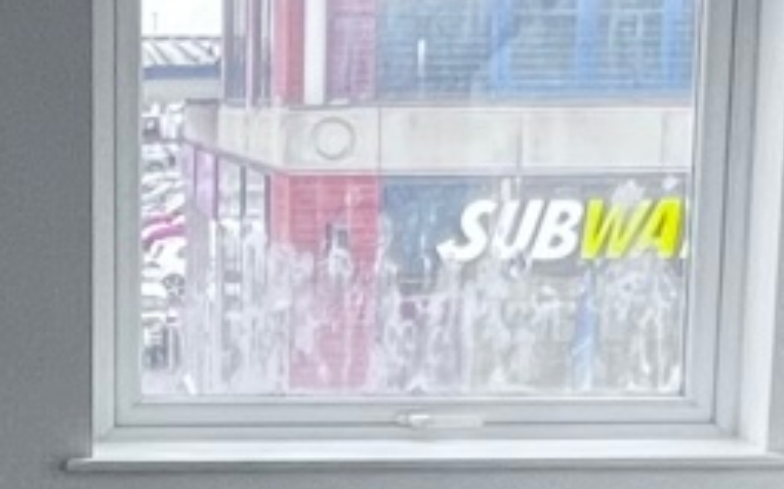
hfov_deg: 18.8
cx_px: 68
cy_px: 689
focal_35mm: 109
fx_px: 2327
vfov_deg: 11.6
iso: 80
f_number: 1.8
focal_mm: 1.57
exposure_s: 1/99
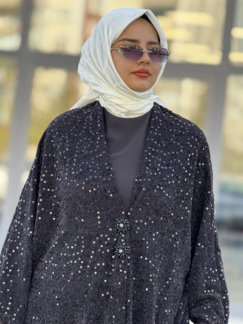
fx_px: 1123
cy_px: 162
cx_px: 122
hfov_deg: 12.4
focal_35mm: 120
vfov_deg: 16.4
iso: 100
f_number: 2.8
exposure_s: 1/99
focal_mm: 15.66
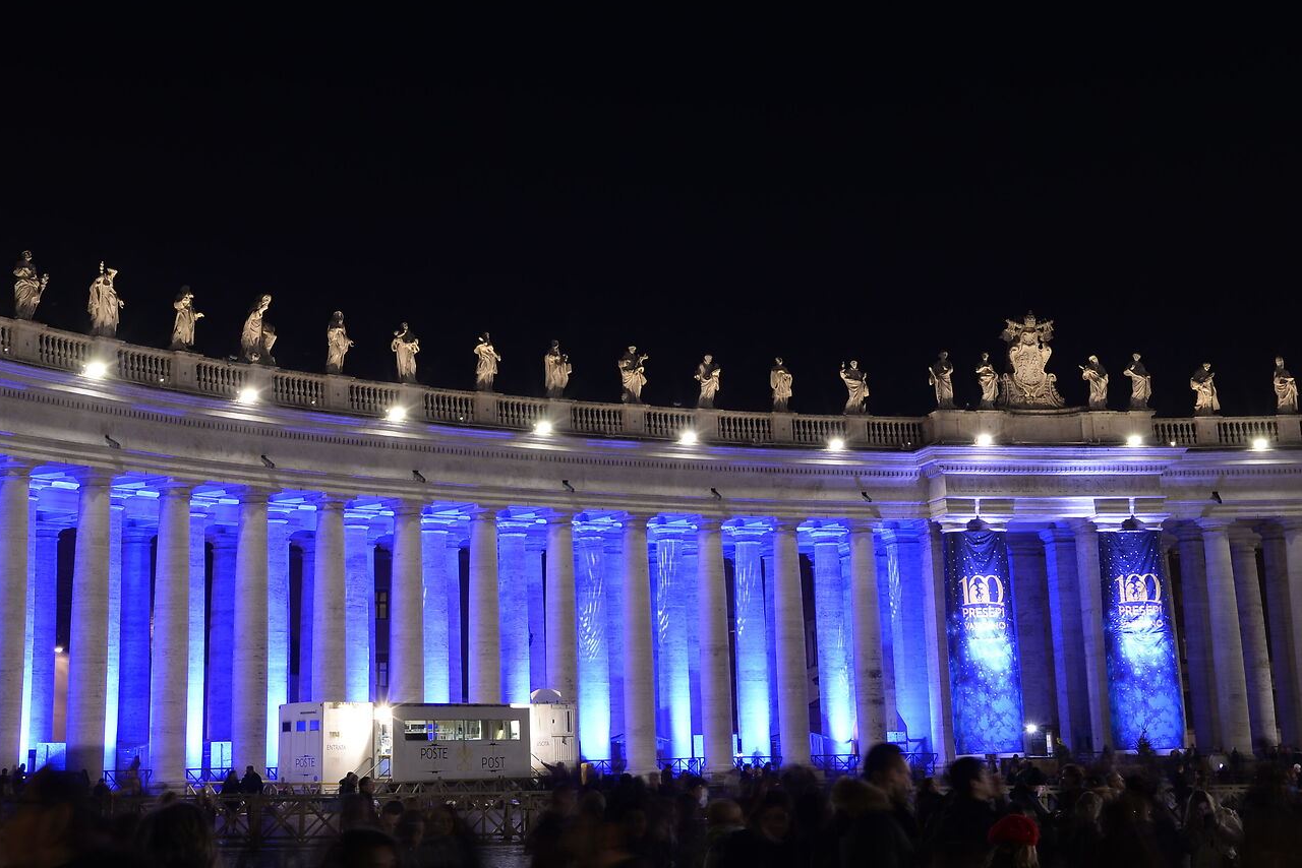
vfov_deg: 22.4
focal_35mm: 60
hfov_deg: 33.4
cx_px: 603
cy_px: 219
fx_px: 2170
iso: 100
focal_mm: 32
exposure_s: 4
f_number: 8
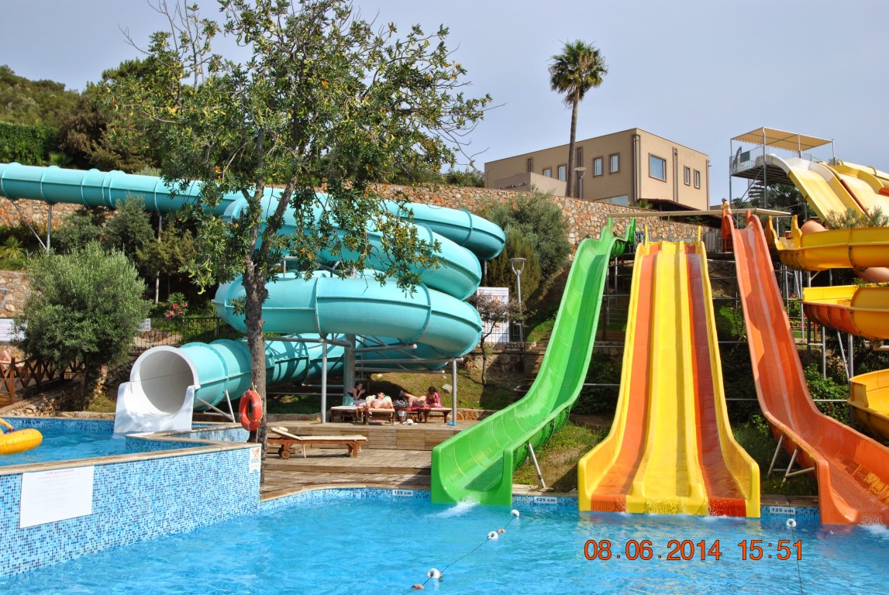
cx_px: 444
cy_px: 298
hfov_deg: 53.1
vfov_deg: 37.0
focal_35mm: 36
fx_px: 890
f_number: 8
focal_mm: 24
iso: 100
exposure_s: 1/250
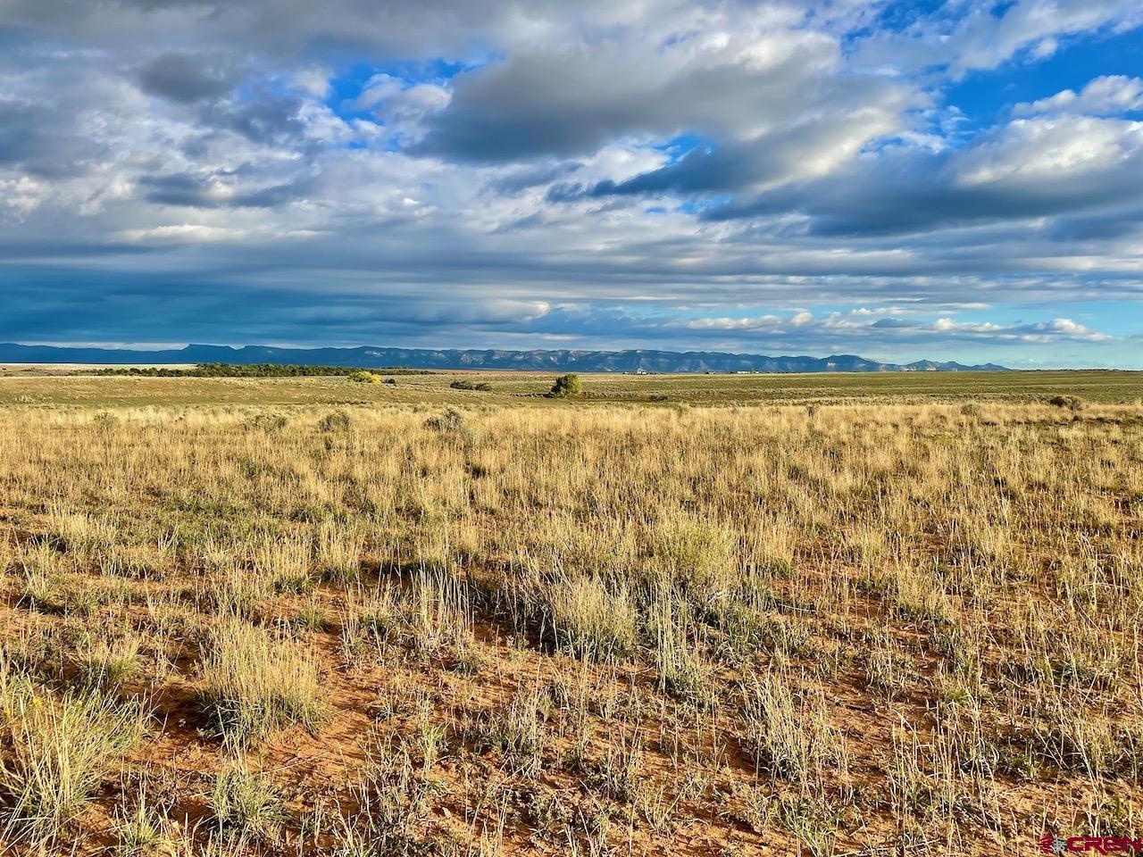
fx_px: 859
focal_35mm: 26
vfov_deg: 53.1
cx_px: 572
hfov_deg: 67.3
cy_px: 428
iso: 32
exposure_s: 1/2681
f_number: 1.6
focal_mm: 4.2
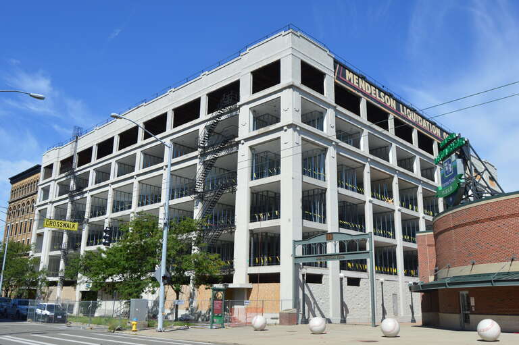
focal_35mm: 33
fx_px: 475
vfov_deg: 39.9
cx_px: 260
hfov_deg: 57.3
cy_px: 172
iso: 100
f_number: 9
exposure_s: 1/320
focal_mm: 22
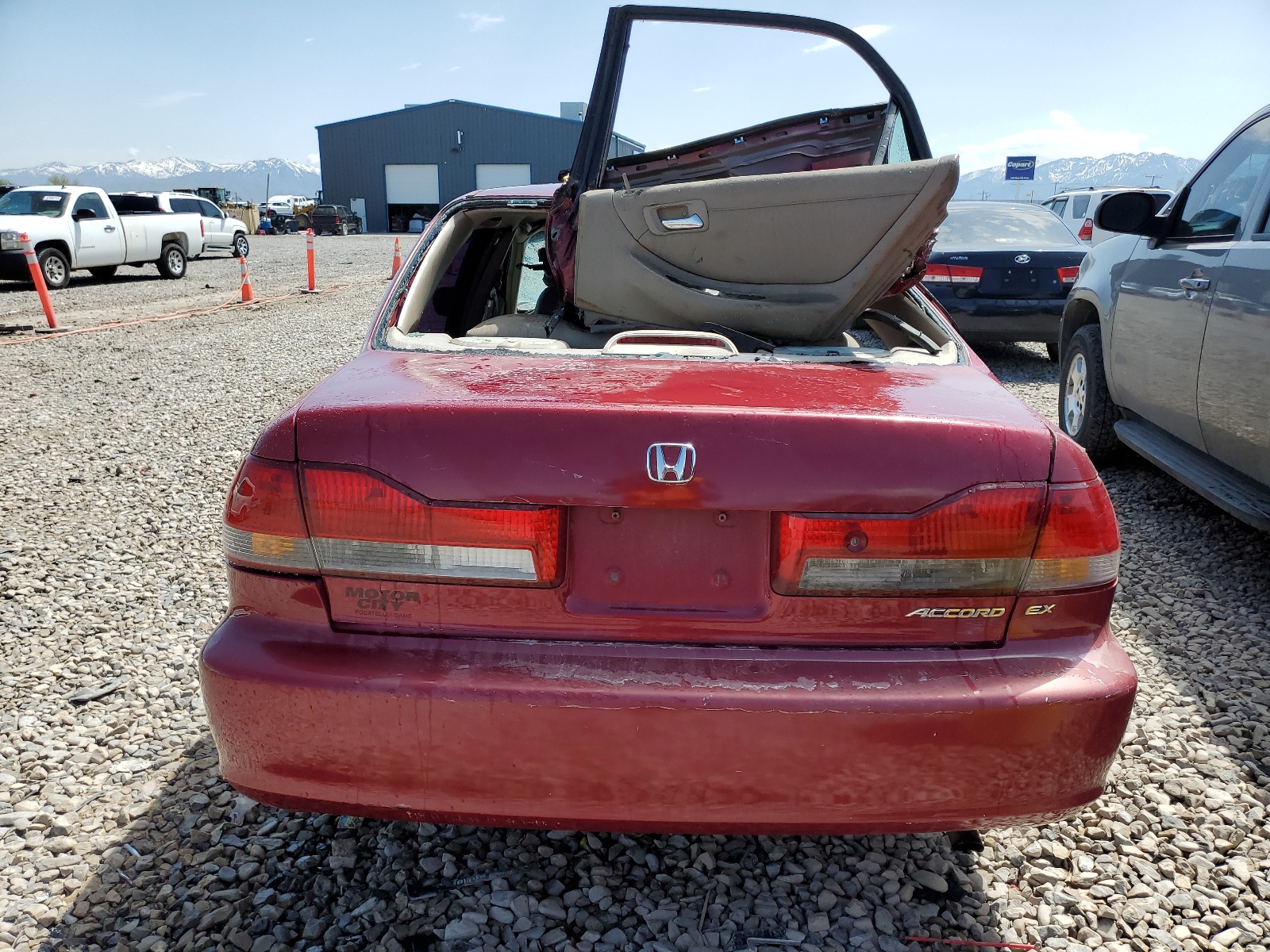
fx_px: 954
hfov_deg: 67.3
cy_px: 476
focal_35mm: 26
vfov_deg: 53.1
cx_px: 635
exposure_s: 1/2500
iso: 50
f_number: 1.5
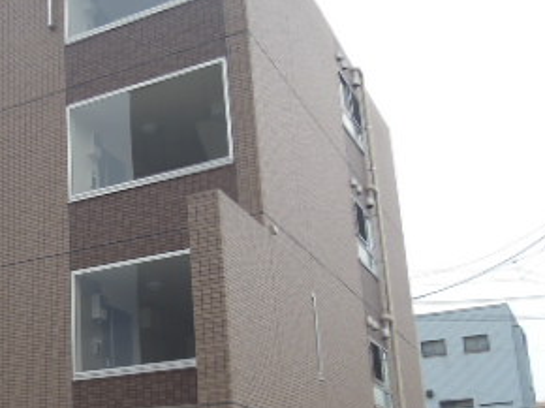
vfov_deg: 27.2
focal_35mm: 53
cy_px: 295
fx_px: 834
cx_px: 15
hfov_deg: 33.5
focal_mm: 4.3
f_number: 2.8
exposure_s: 1/800
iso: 160
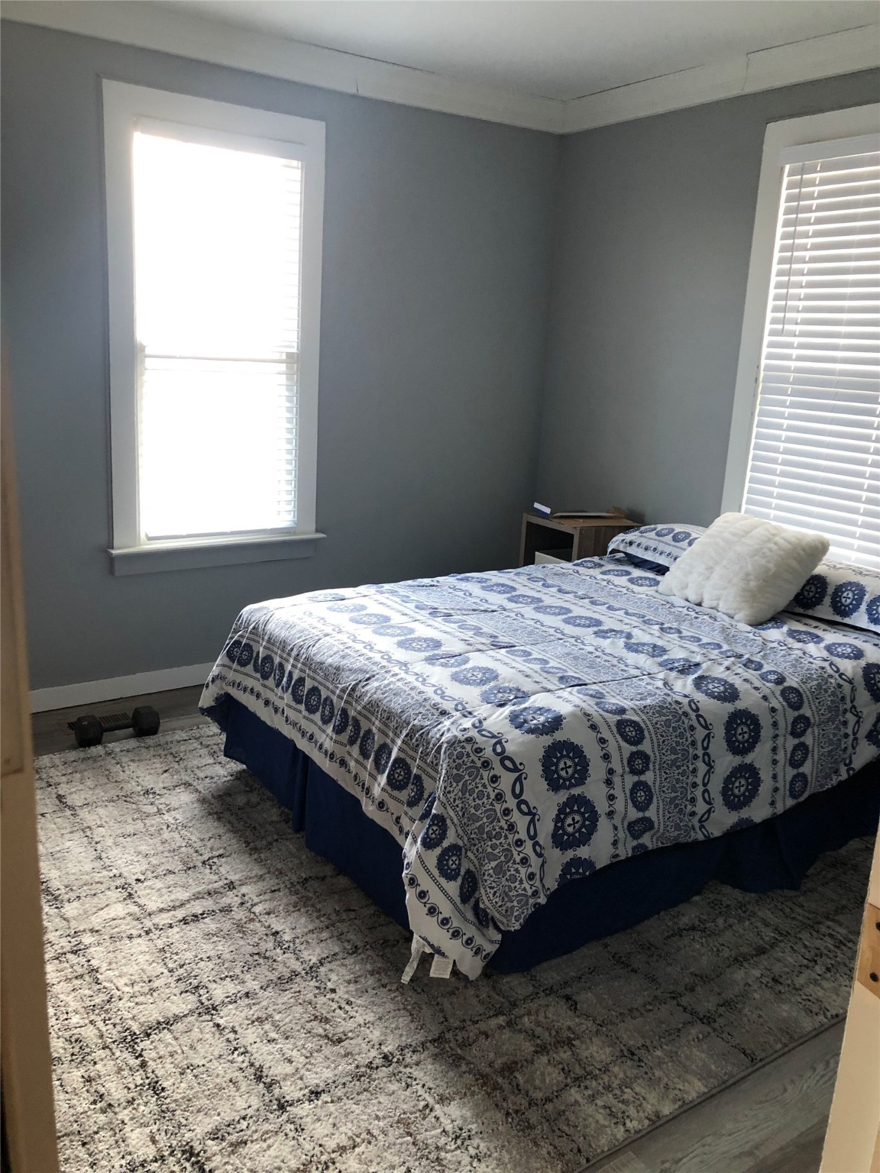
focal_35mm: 28
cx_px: 440
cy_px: 586
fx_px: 949
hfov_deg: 49.7
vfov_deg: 63.4
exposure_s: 1/15
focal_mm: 3.99
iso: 40
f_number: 1.8
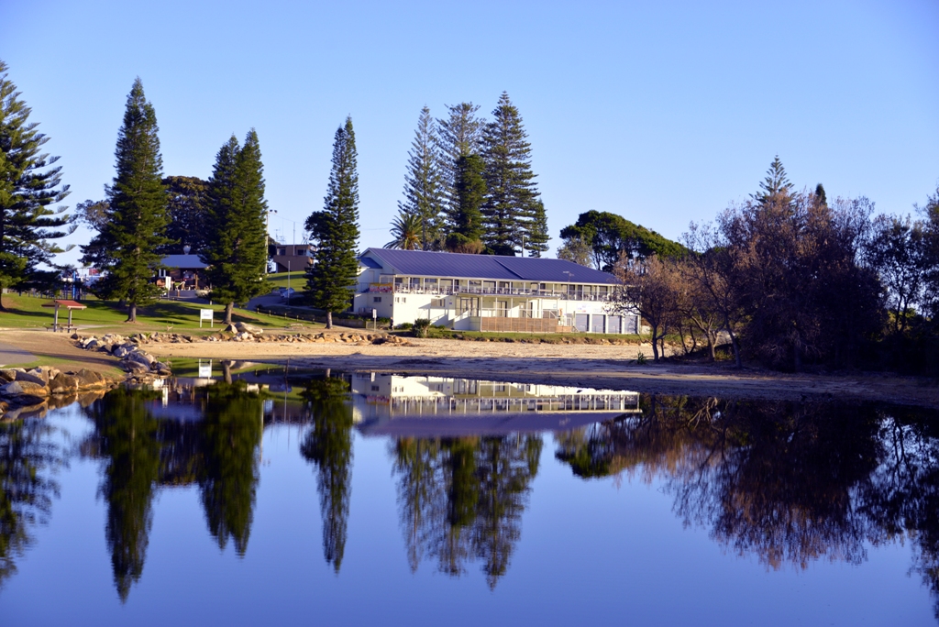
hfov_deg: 29.6
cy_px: 314
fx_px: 1775
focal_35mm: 68
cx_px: 470
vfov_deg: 20.0
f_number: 5
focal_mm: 68
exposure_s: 1/1250
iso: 400
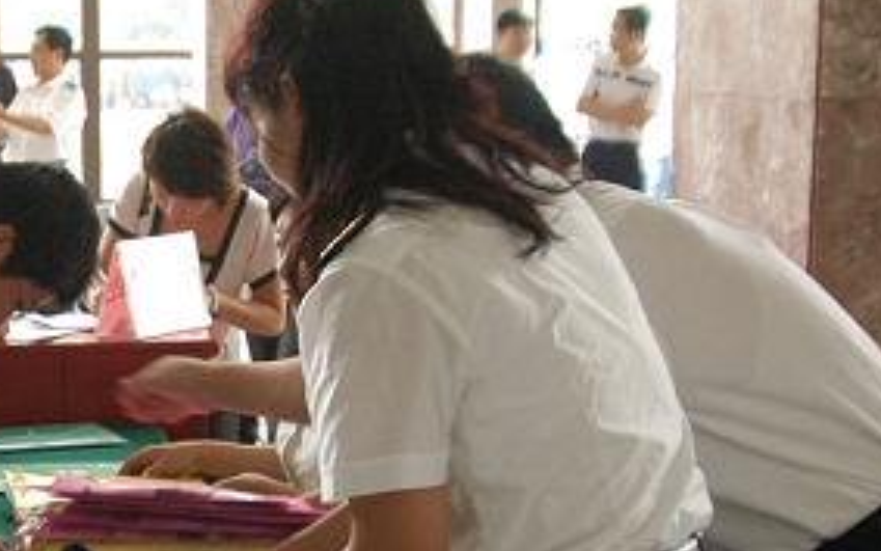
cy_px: 473
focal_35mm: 83
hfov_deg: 24.1
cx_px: 53
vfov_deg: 15.6
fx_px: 1993
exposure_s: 1/30
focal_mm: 24
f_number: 4.5
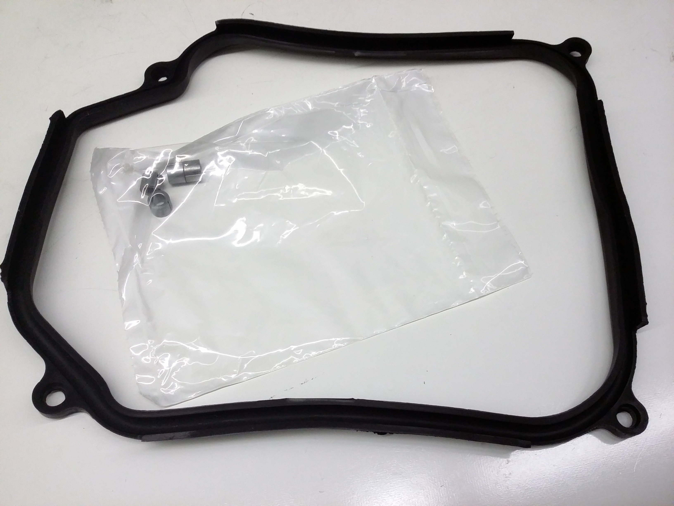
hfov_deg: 56.8
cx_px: 337
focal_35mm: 32
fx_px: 623
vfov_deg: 44.2
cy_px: 253
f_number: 2.4
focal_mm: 3.4
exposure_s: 1/24
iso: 200
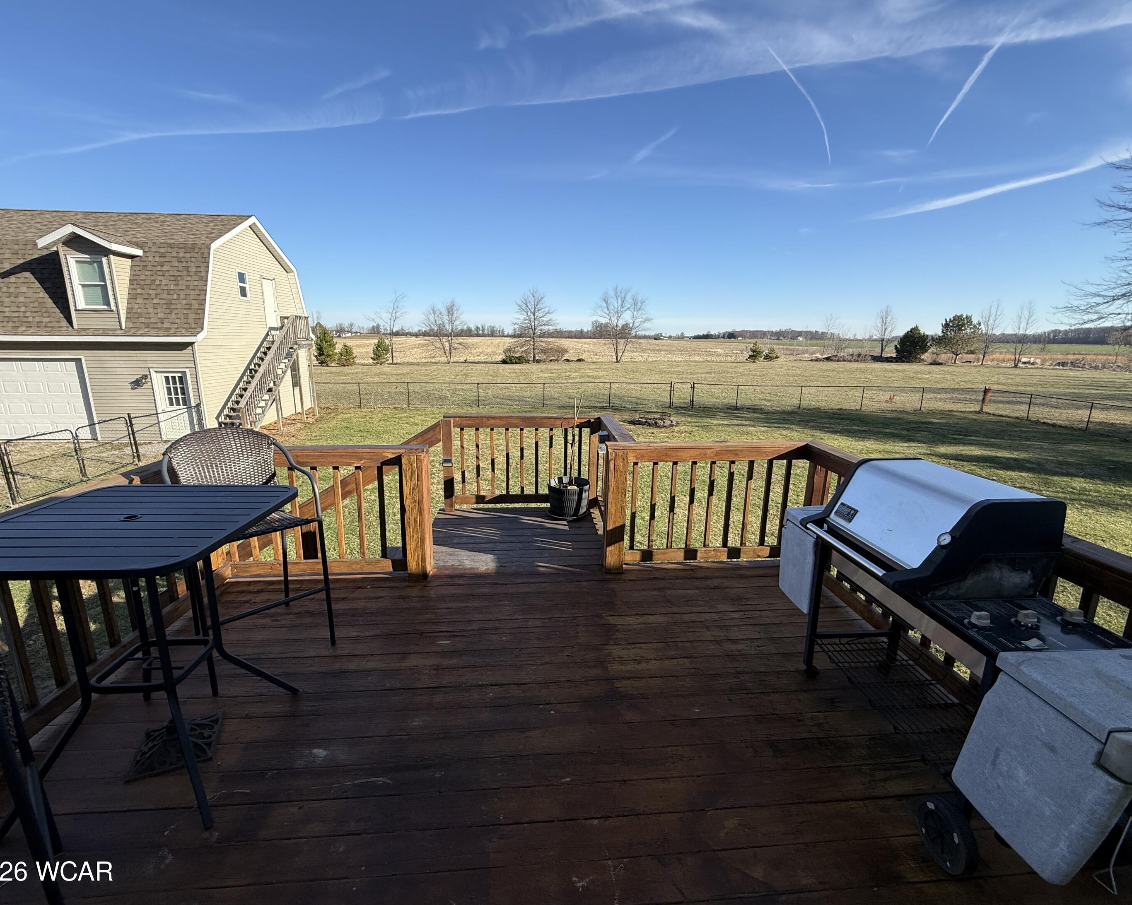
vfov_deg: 84.0
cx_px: 570
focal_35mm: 15
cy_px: 448
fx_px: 503
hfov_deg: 96.8
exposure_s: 1/1235
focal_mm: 2.22
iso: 50
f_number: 2.2
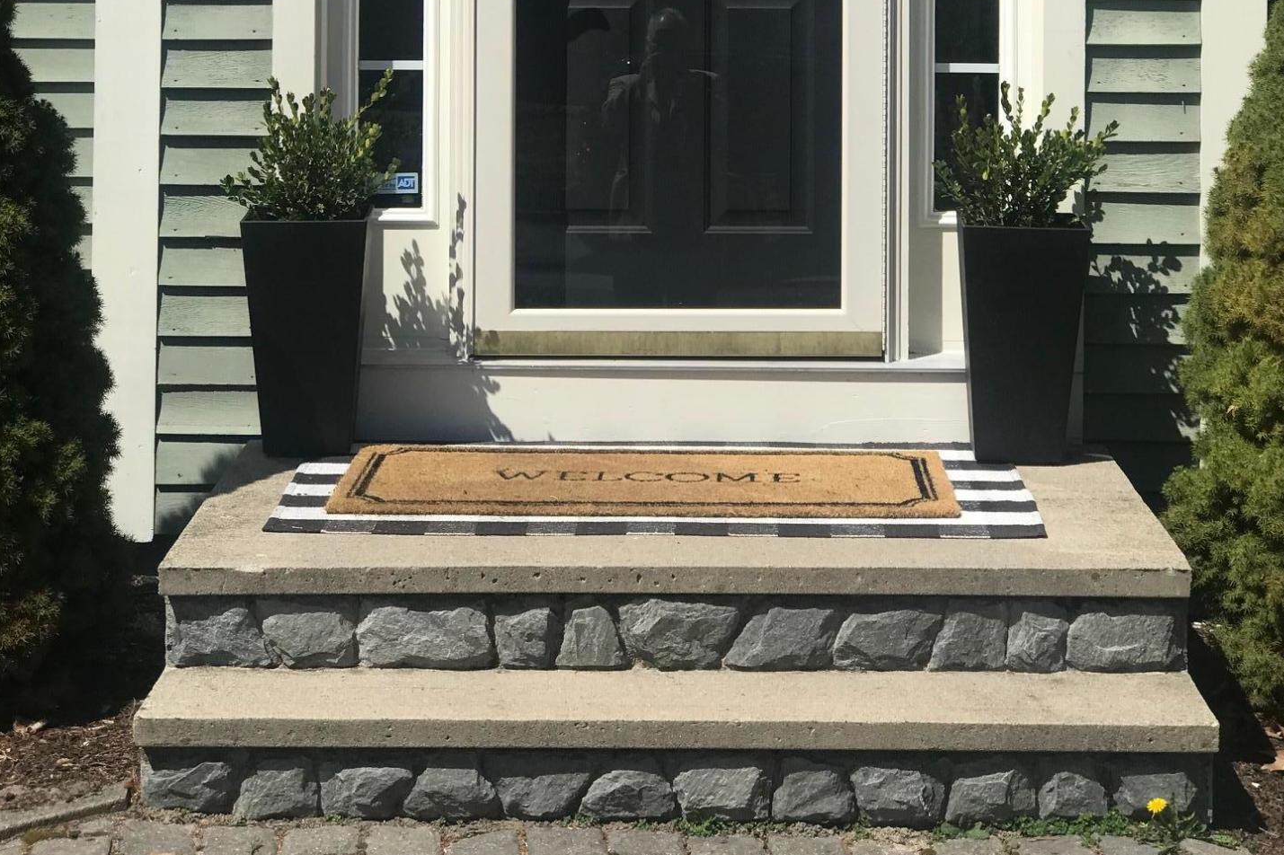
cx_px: 670
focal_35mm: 83
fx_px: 2959
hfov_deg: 24.5
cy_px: -30
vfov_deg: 16.1
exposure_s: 1/1429
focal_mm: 6.6
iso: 20
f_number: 2.8
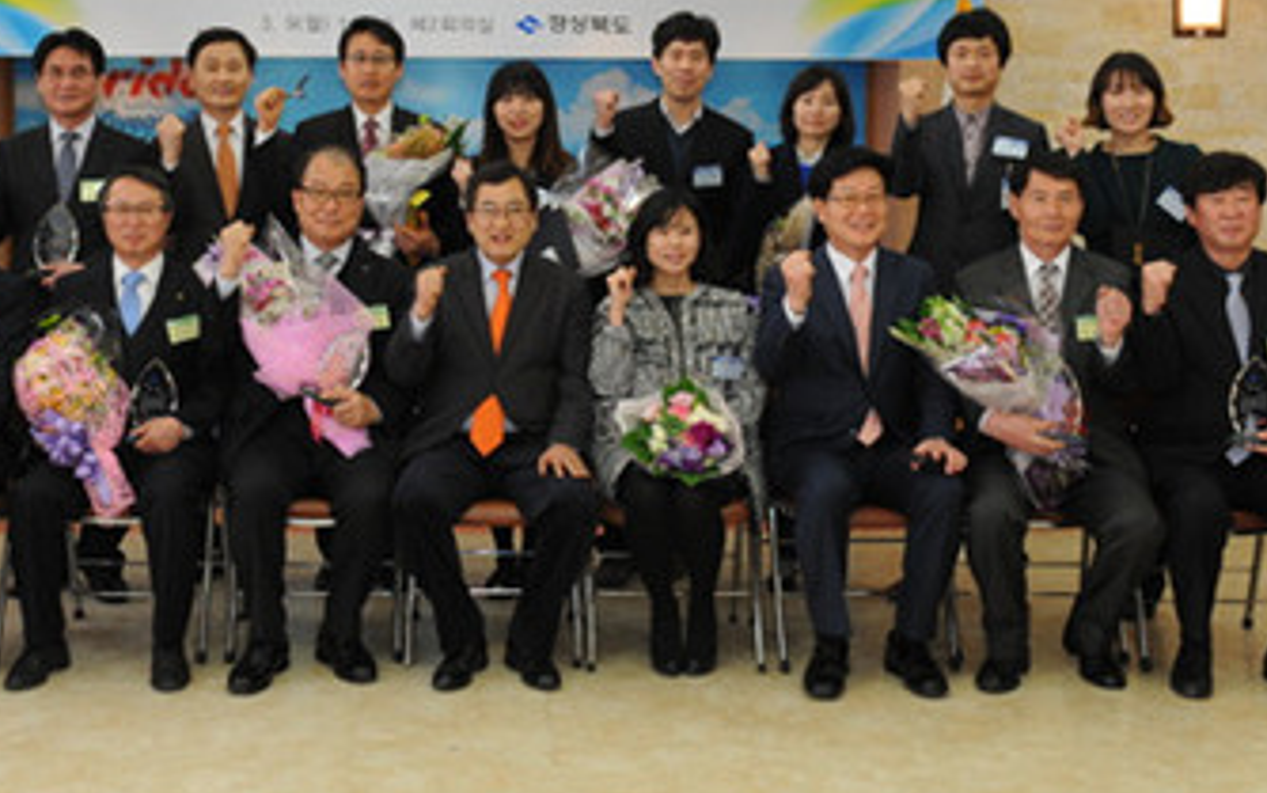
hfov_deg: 38.0
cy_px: 231
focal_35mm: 53
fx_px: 1831
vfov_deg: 24.3
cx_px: 501
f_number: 3.2
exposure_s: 1/250
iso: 1600
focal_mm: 29
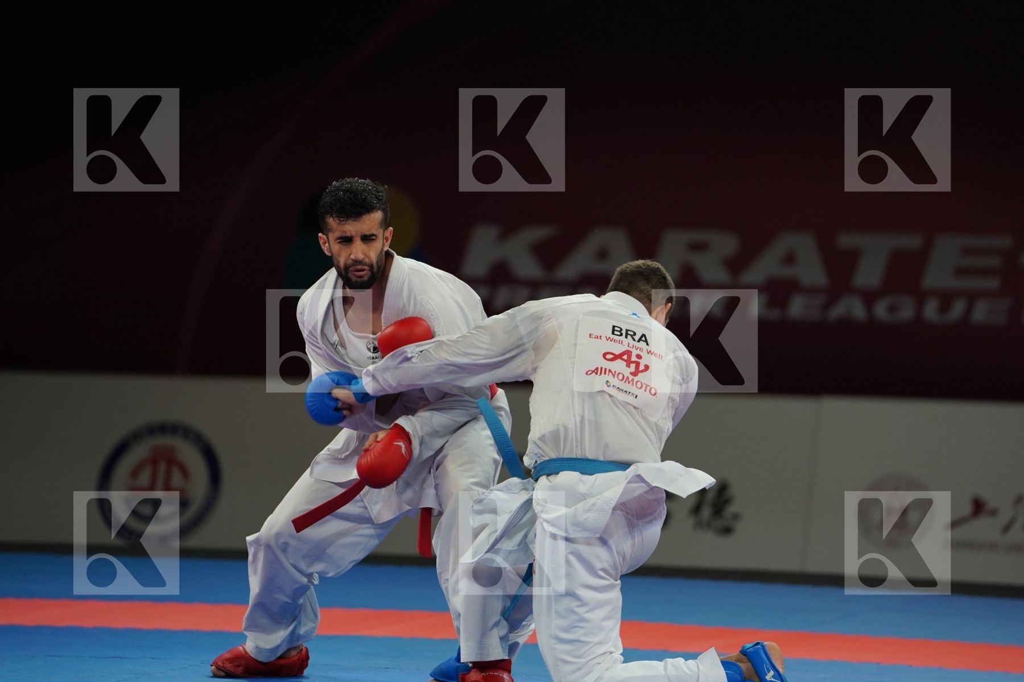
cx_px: 512
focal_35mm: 200
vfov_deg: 6.9
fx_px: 5688
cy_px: 341
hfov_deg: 10.3
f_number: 2.8
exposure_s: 1/1000
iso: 1250
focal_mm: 200
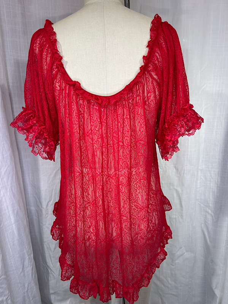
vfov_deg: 69.4
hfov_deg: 54.9
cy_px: 152
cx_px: 114
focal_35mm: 25
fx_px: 220
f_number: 1.6
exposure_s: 1/161
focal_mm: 5.1
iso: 32
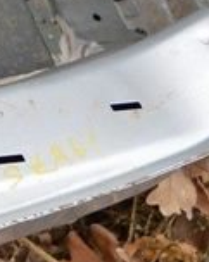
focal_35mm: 190
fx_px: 1474
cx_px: -397
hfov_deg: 7.3
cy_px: -85
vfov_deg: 10.0
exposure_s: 1/125
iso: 125
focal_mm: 20
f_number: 4
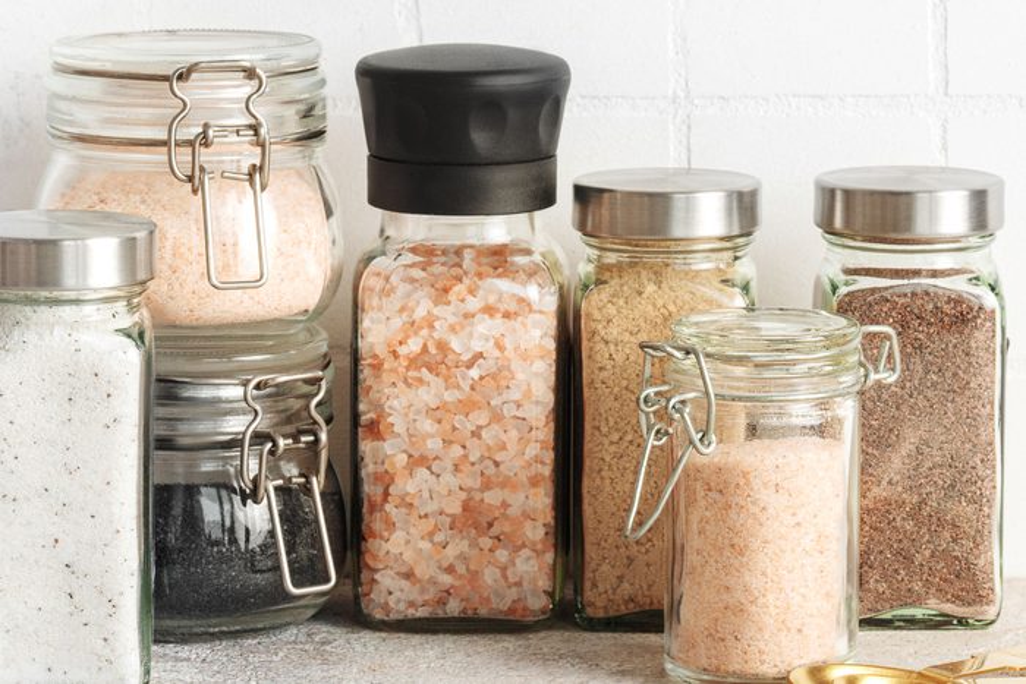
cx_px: 513
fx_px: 2993
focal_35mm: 105
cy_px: 342
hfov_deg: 19.5
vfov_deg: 13.0
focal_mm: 105
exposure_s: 1/8
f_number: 22
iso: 250
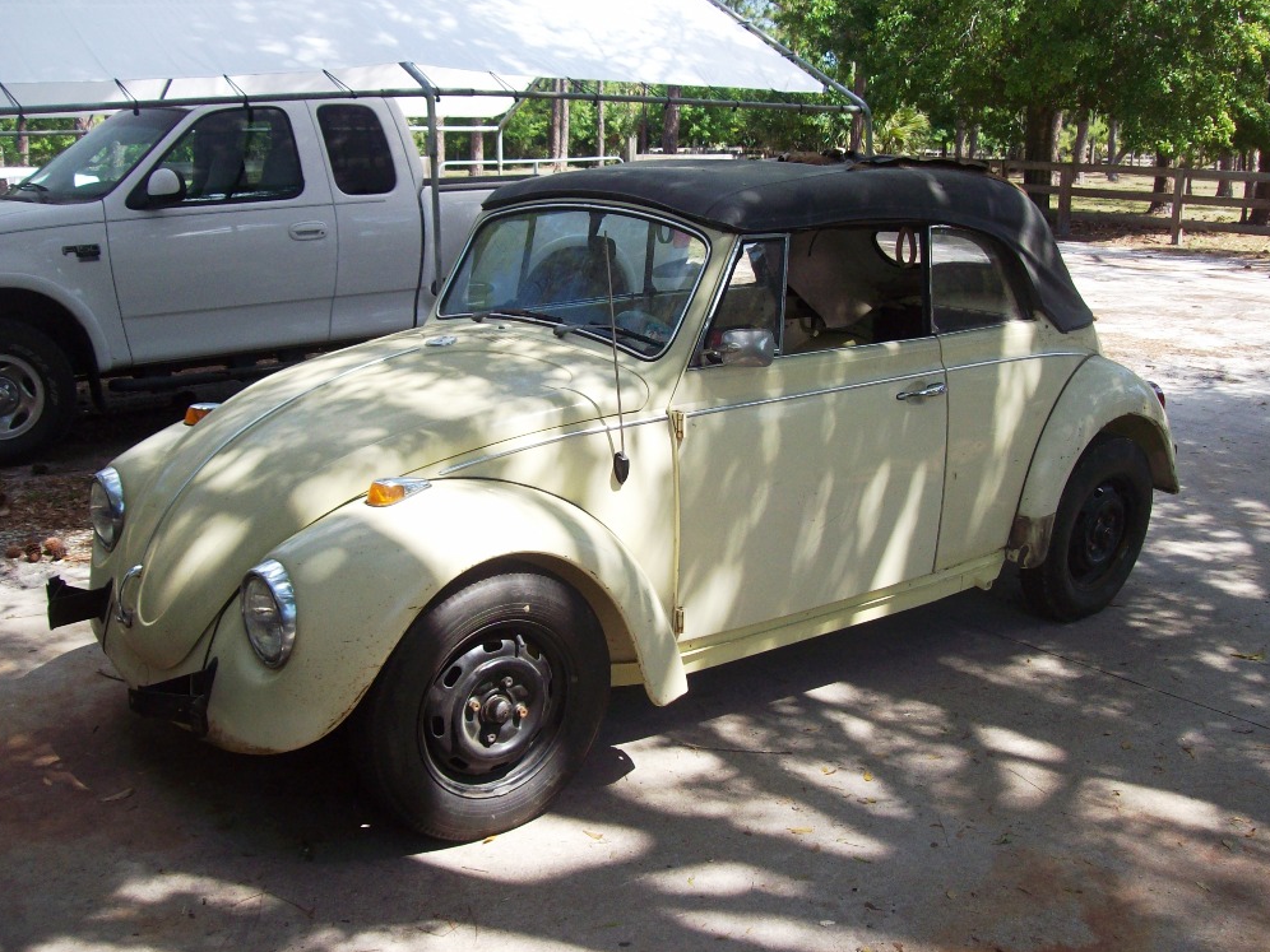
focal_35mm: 37
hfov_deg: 50.1
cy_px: 466
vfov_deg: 38.7
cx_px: 624
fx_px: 1357
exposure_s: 1/587
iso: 80
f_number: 2.7
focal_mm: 6
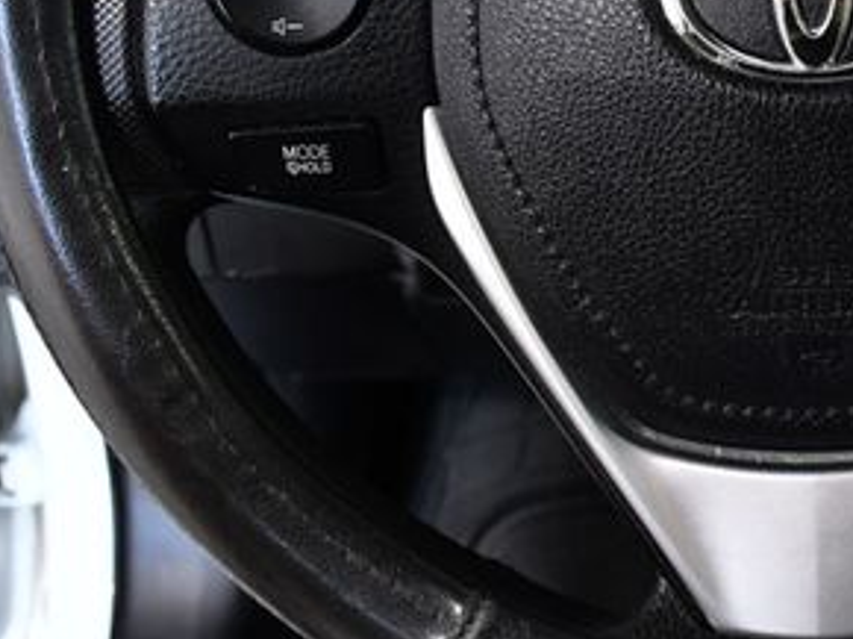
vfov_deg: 21.0
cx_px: 821
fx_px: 1723
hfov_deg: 26.5
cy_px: 256
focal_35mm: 70
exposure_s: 1/160
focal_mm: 22
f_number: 6.3
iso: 2500
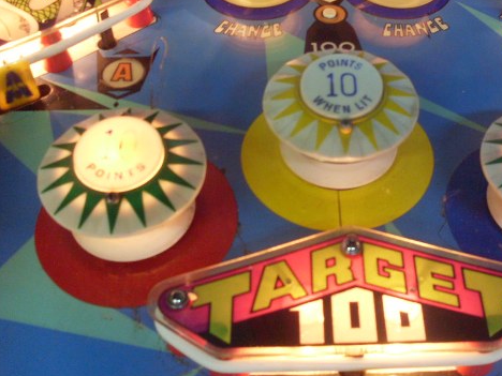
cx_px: 325
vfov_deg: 27.8
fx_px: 754
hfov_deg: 36.5
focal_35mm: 52
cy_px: 122
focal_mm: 6.3
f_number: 2.8
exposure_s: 1/15
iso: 200
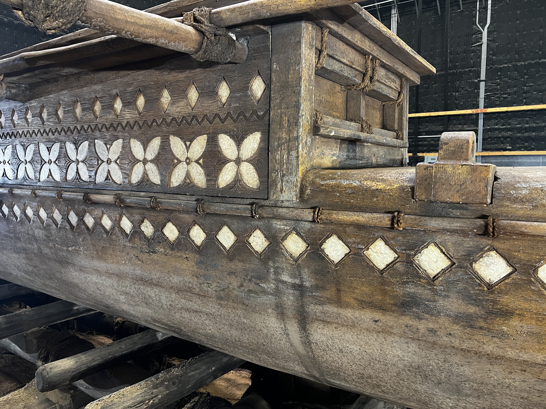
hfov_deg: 67.3
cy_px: 204
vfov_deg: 53.1
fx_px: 410
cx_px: 273
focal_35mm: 26
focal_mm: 5.7
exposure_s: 1/60
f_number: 1.5
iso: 400
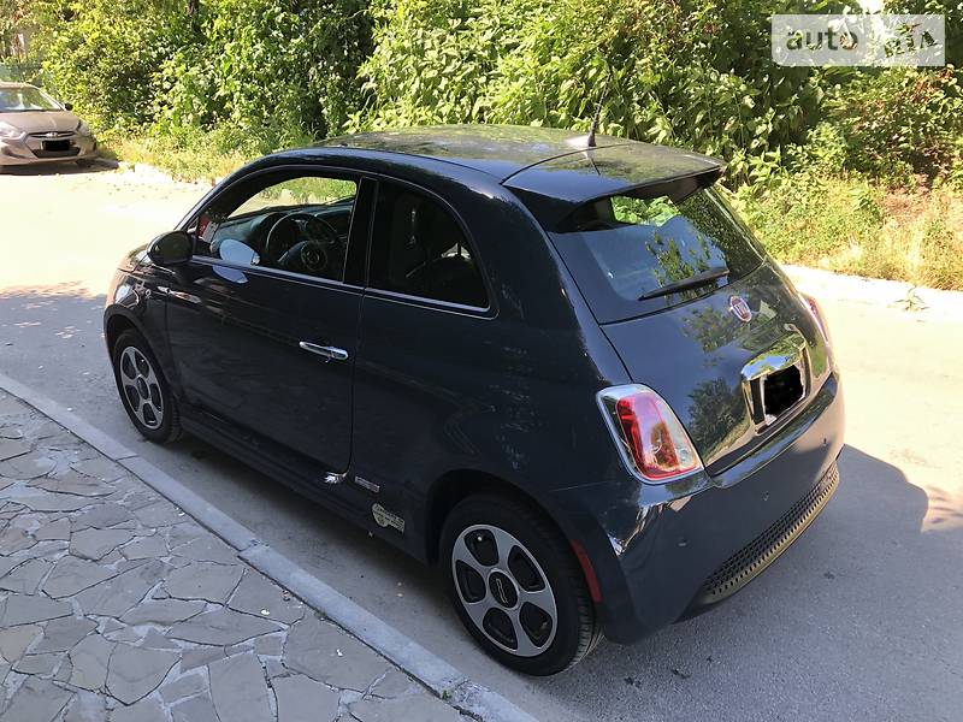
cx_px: 482
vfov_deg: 49.7
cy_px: 361
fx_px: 779
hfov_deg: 63.4
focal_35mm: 28
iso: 25
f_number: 1.8
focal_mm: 4
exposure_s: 1/120
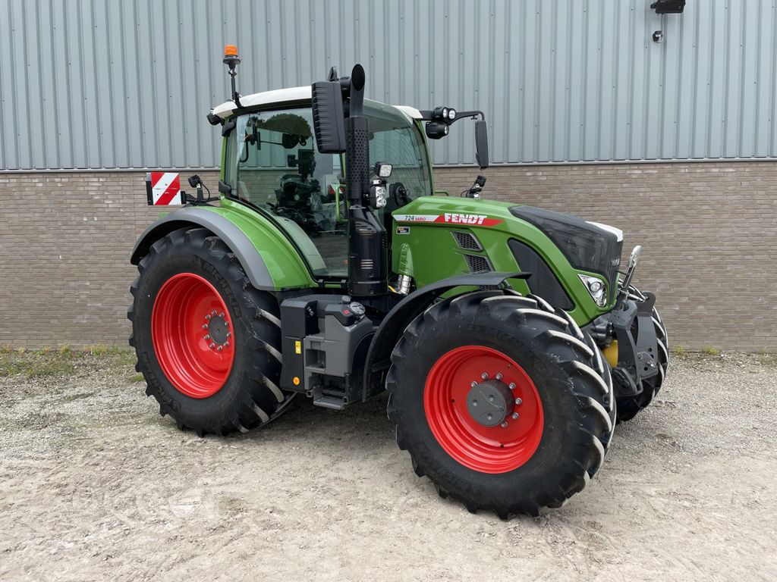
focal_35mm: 26
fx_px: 584
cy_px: 291
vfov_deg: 53.1
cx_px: 388
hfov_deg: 67.3
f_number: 1.6
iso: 32
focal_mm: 4.2
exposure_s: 1/1159
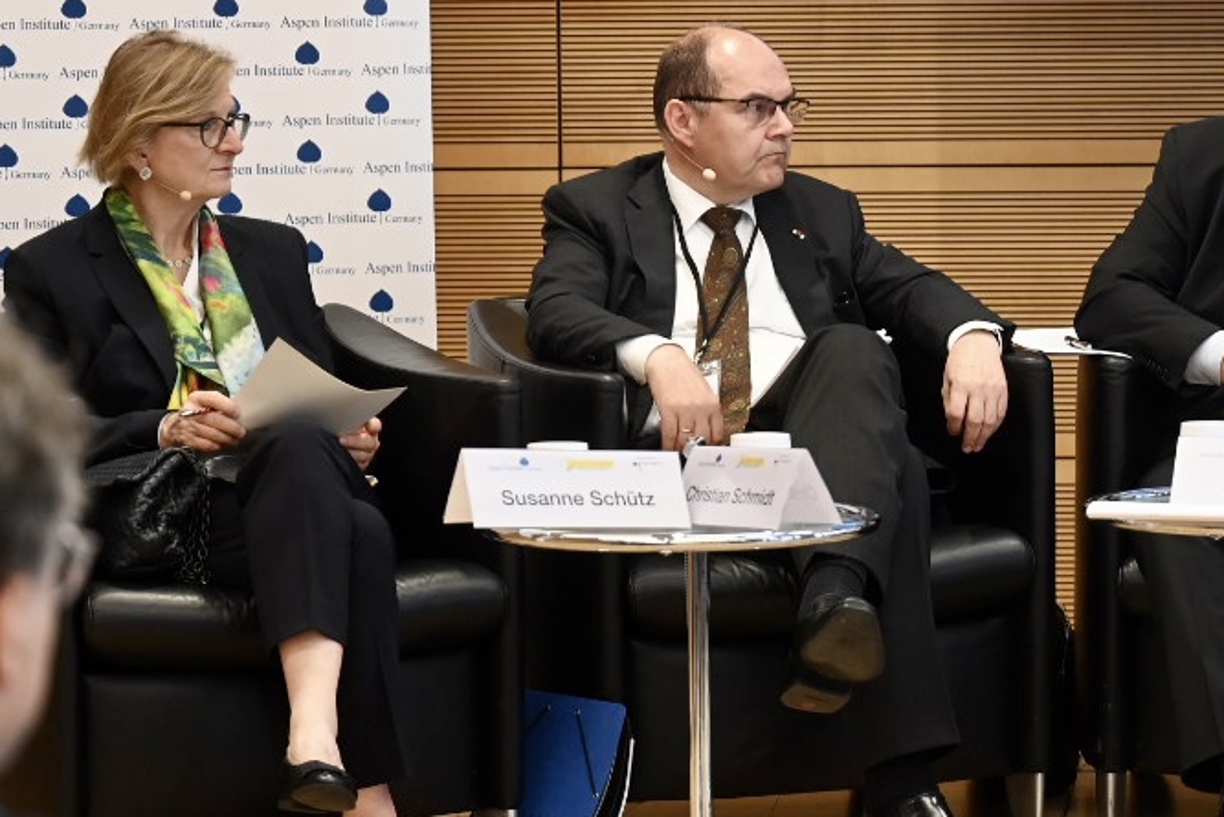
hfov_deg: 12.0
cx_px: 1086
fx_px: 5781
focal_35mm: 170
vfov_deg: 8.1
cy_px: 255
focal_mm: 70
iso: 1000
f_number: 2.8
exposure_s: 1/320
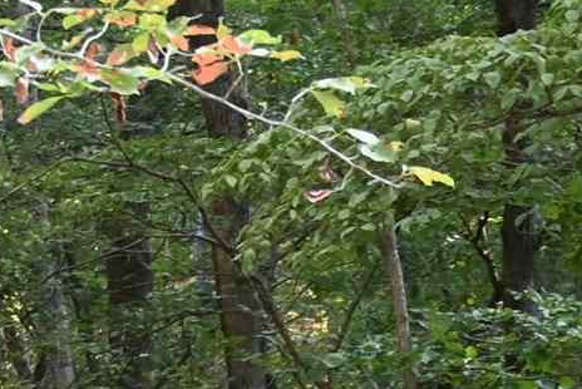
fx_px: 3106
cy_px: 875
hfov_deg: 10.5
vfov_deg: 6.8
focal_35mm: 192
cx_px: 754
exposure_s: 1/125
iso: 800
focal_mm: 29
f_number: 4
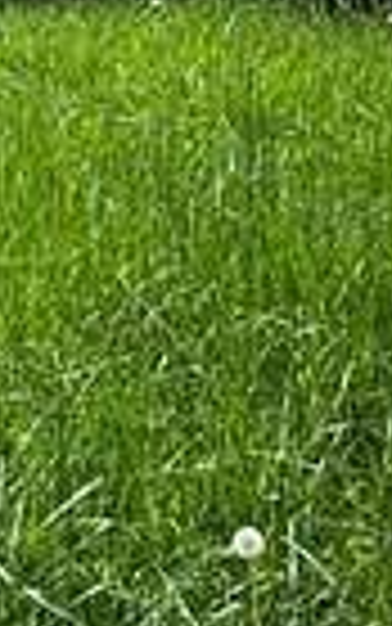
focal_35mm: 109
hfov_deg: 12.0
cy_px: -333
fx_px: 1861
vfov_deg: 17.1
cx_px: 243
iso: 50
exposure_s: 1/1236
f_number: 2.2
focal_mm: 2.22
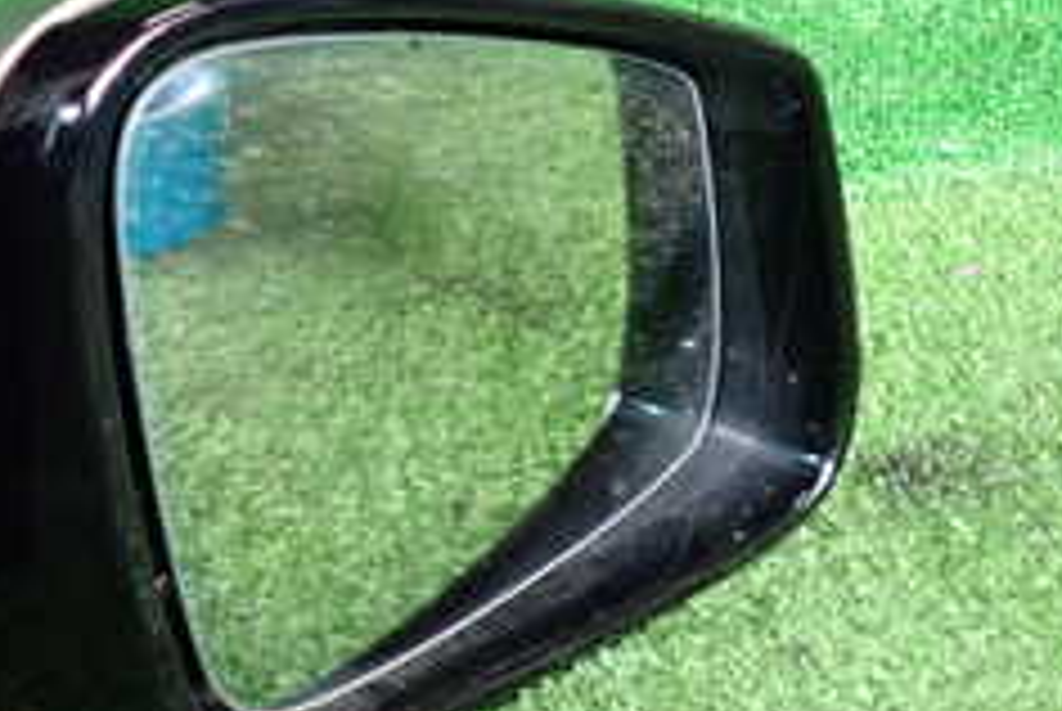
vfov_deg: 20.7
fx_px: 1949
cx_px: -45
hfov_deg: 28.3
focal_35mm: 66
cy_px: 351
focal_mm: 4.5
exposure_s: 1/100
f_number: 2
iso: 400
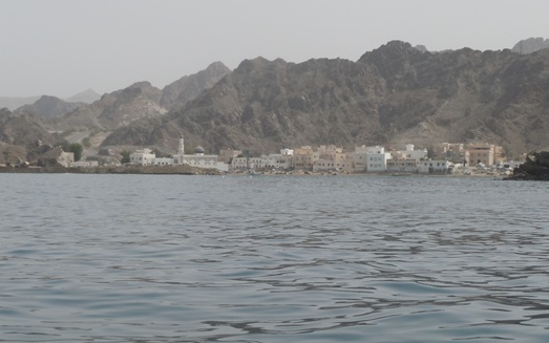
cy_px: 120
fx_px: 1347
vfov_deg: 14.5
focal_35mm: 90
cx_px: 279
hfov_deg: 23.0
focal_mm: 13.2
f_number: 5.2
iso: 100
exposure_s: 1/800
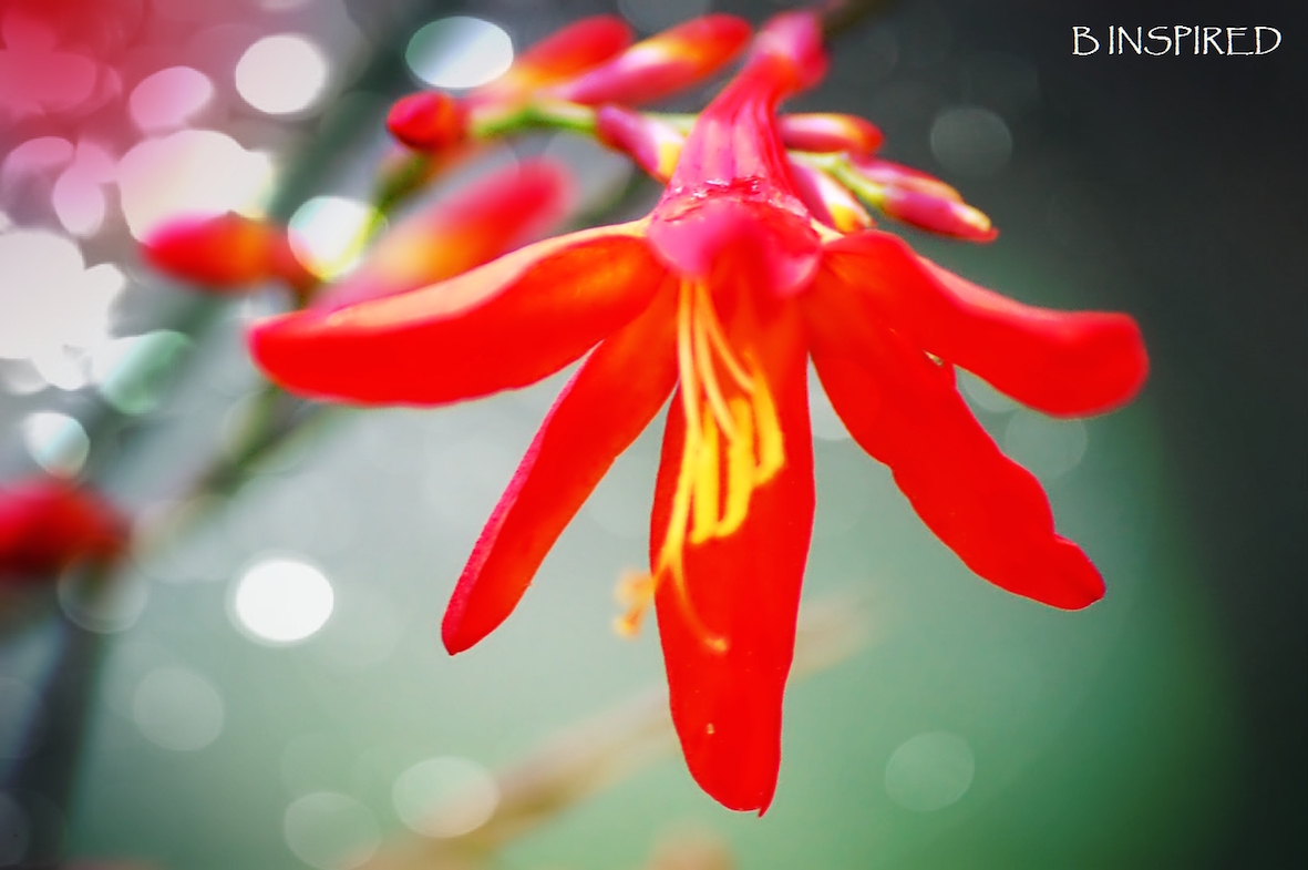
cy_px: 435
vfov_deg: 3.0
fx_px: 16334
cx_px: 654
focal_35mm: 450
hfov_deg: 4.6
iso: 800
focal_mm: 300
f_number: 5.6
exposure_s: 1/100
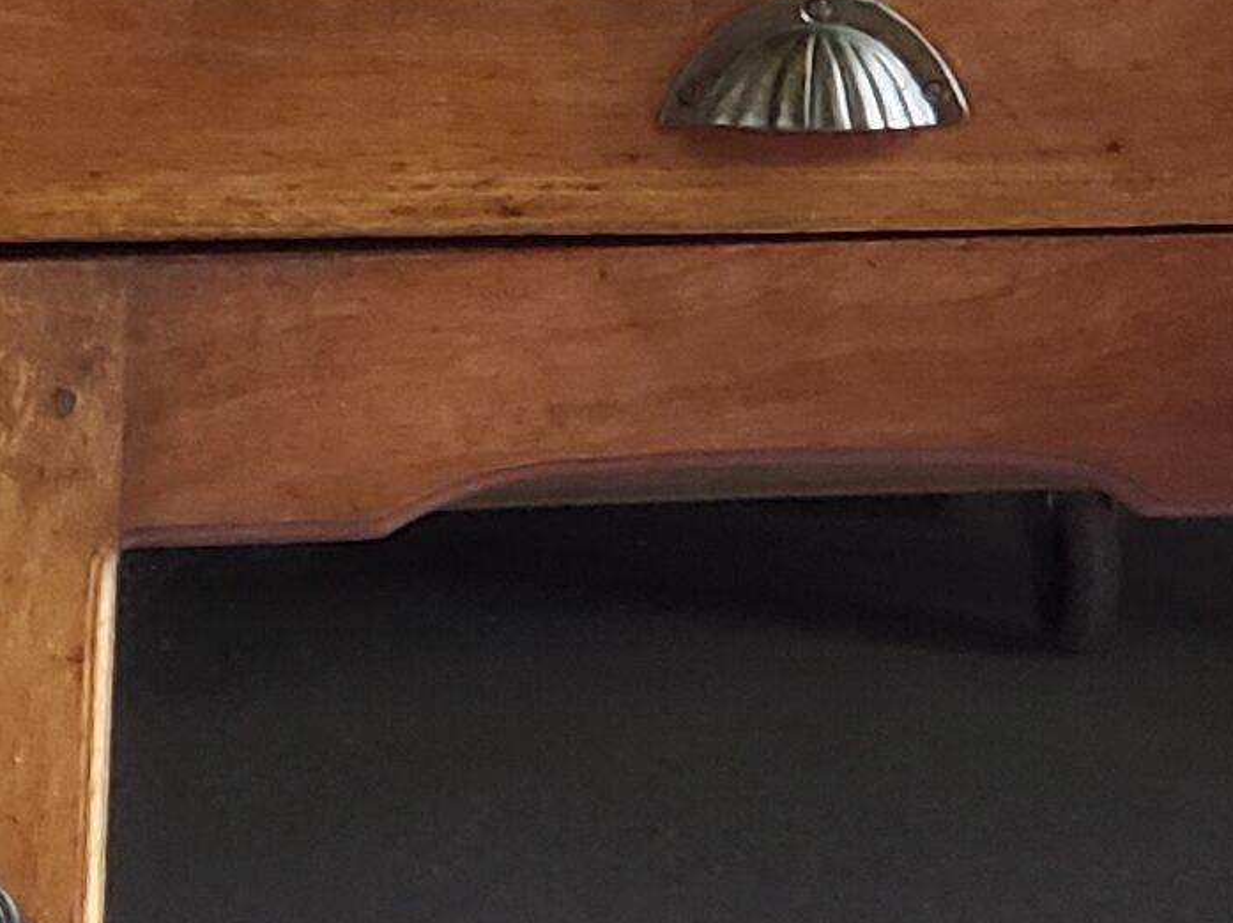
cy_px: 444
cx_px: -768
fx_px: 10716
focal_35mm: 301
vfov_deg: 4.9
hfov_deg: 6.5
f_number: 2.4
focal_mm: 6
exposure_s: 1/16
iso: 160
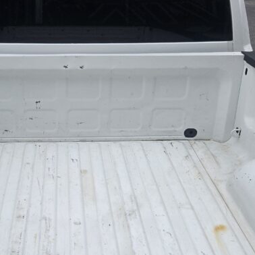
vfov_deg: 30.9
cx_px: 76
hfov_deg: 30.7
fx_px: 458
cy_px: 167
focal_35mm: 55
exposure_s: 1/1105
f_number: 1.8
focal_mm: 5.4
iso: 80
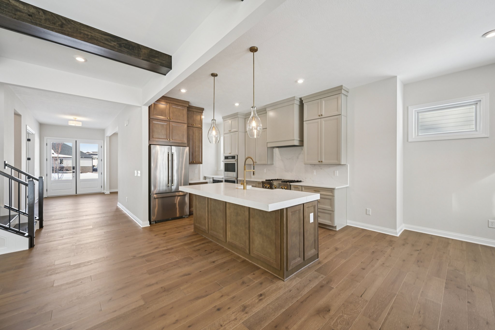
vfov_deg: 81.2
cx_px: 248
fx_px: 192
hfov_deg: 104.3
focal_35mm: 14
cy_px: 165
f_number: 8
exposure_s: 1/20
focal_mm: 14
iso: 100
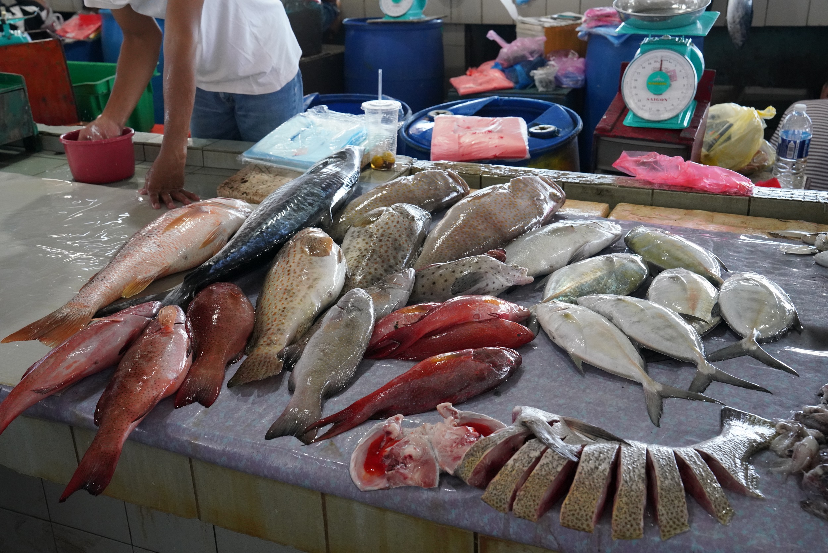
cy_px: 276
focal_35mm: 38
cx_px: 414
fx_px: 874
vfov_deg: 35.1
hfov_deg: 50.7
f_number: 8
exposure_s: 1/100
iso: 6400
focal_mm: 38
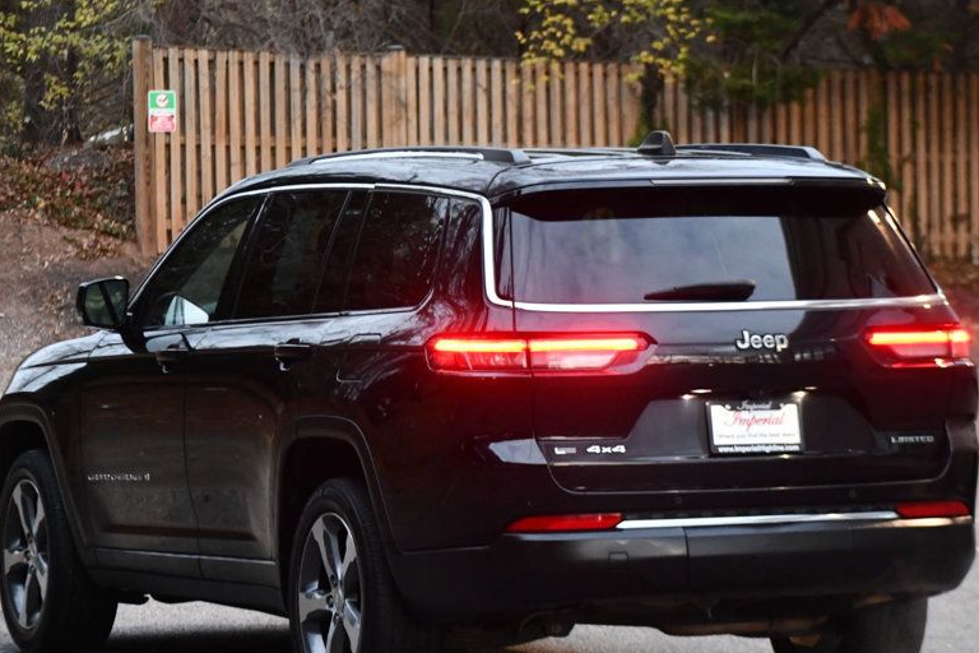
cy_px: 330
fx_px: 4677
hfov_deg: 11.9
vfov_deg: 8.0
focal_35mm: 172
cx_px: 486
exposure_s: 1/80
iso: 3200
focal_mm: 86
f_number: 4.8
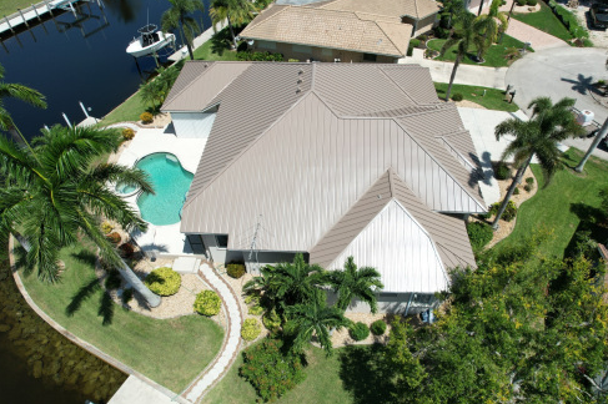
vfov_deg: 55.0
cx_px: 313
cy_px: 204
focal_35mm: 23
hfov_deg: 76.1
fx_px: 388
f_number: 2.8
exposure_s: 1/2500
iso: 100
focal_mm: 8.38
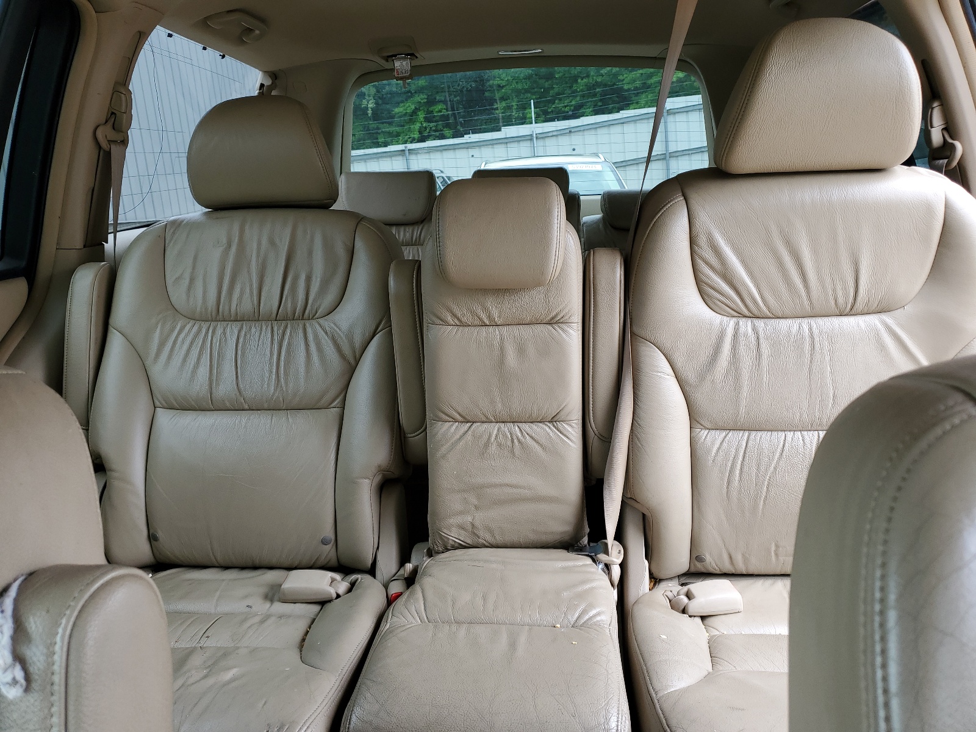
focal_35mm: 26
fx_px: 733
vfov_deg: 53.1
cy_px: 366
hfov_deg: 67.3
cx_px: 488
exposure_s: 1/139
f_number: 1.5
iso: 50
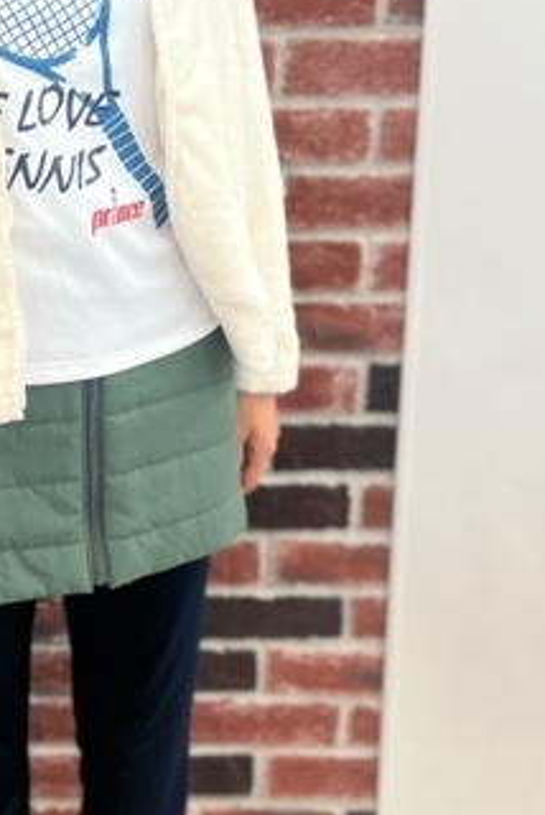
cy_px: 186
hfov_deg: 24.3
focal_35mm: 54
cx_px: 33
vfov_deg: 35.8
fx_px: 1224
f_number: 1.6
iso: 80
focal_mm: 5.1
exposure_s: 1/100
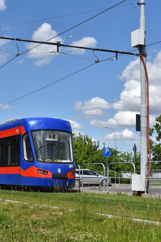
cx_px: 7
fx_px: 490
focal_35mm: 73
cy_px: 120
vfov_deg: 27.7
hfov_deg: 18.3
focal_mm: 32
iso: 200
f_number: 11
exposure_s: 1/500
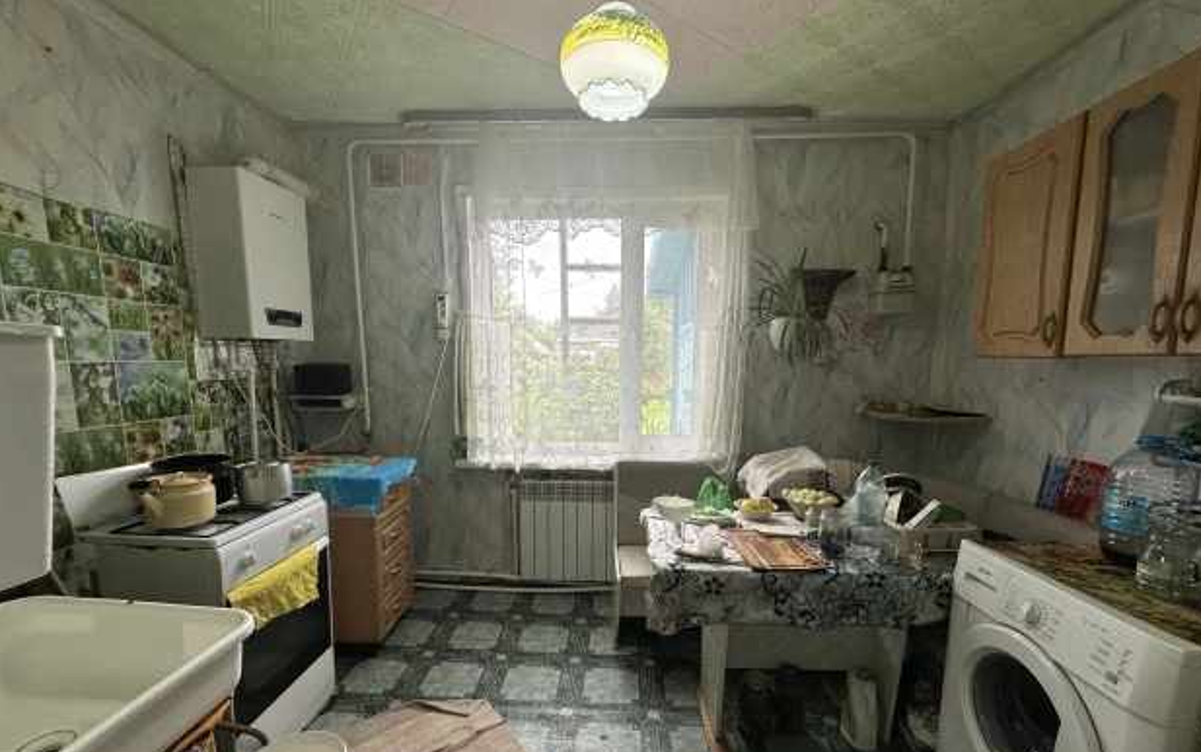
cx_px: 603
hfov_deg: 101.4
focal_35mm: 15
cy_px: 423
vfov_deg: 74.5
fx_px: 491
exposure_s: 1/100
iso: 100
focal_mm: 2.22
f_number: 2.2
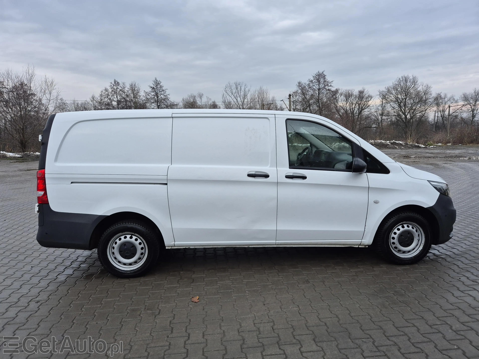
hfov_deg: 73.9
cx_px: 240
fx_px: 318
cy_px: 180
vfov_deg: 58.9
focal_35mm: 23
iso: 200
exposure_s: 1/180
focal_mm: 5.4
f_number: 1.8
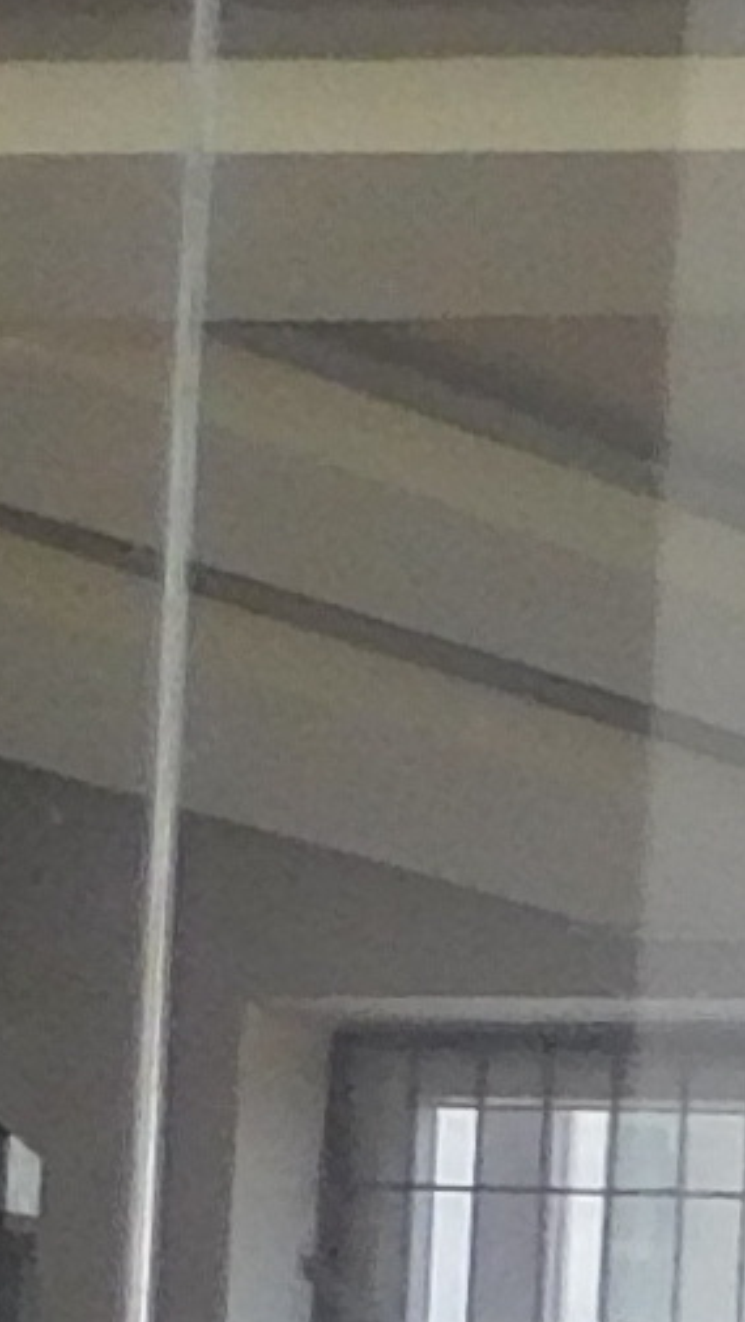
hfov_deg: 3.9
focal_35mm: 238
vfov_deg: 8.7
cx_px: 5042
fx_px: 8350
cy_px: 2372
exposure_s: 1/200
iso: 125
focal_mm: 4.1
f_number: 3
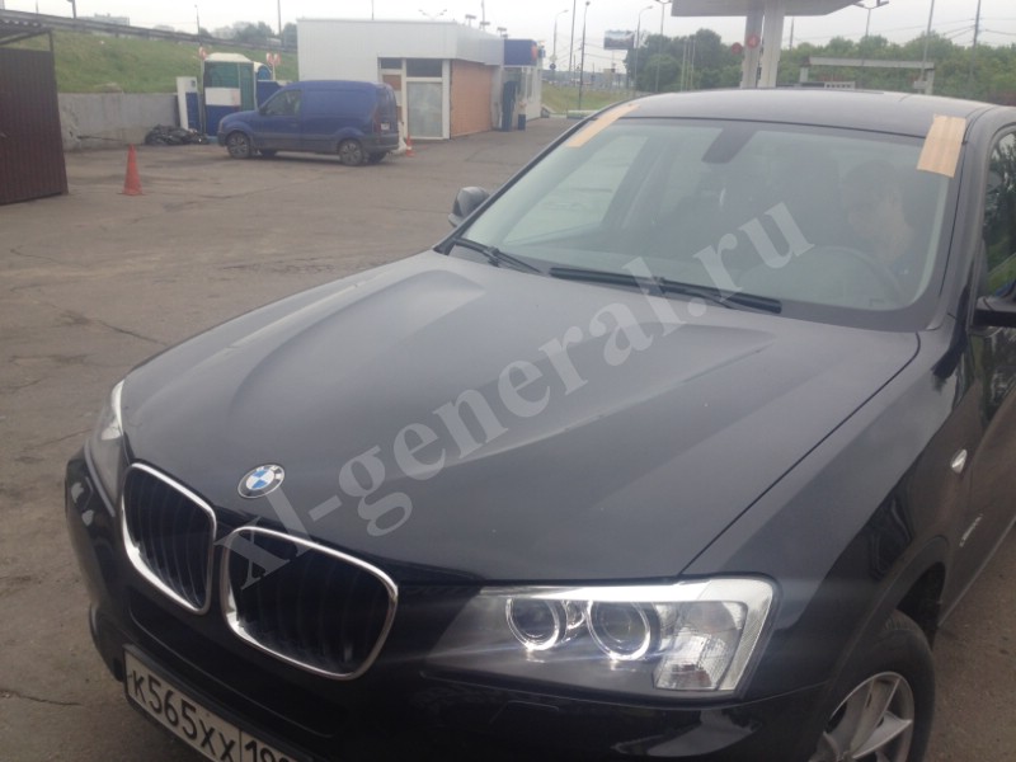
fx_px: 1027
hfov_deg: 52.6
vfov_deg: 40.7
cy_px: 381
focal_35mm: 35
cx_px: 508
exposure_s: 1/381
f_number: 2.4
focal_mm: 4.28
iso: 50
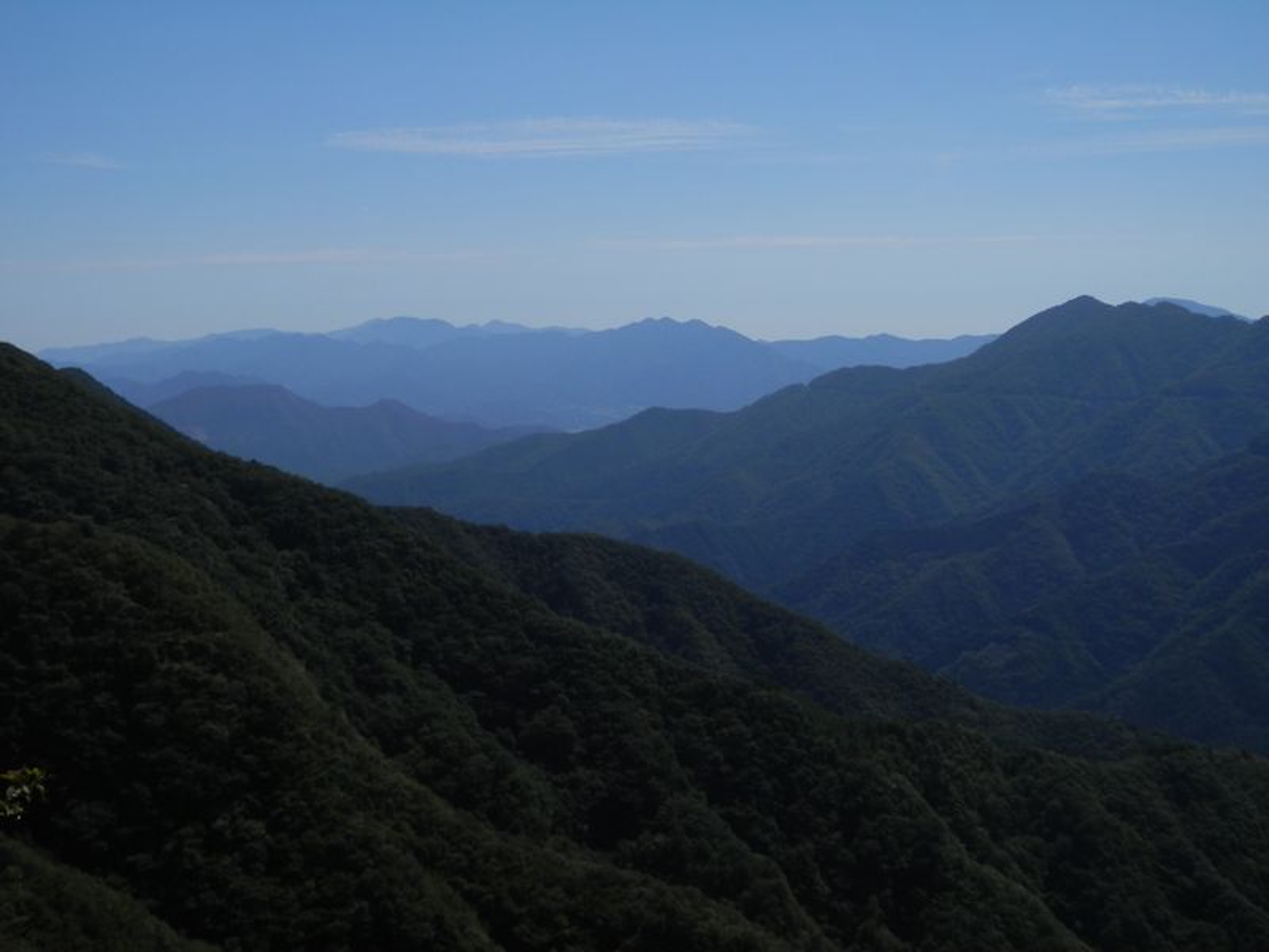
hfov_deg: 42.1
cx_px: 634
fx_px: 1650
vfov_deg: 32.2
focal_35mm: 45
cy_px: 476
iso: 80
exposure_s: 1/250
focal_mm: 8
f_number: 10.8
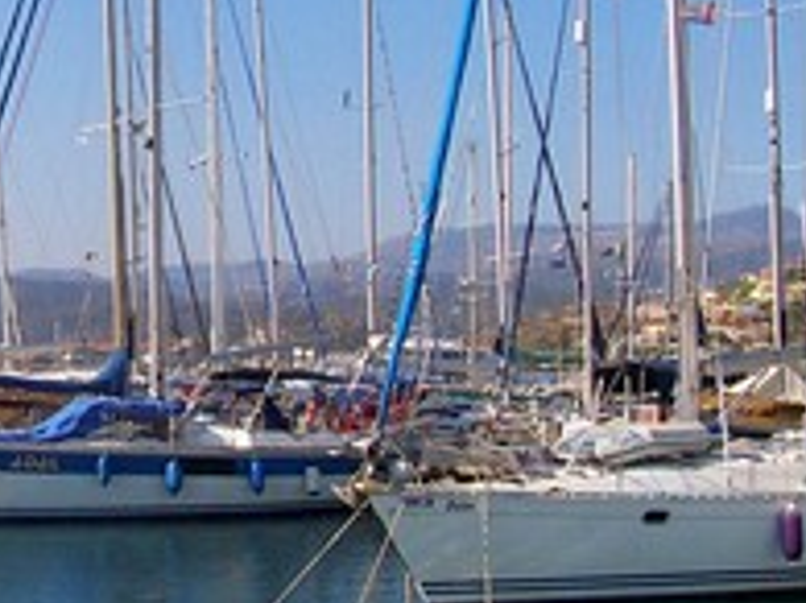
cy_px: 211
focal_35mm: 76
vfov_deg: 19.3
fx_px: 1768
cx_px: 0
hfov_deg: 24.5
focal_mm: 5.6
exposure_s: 1/750
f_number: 5.6
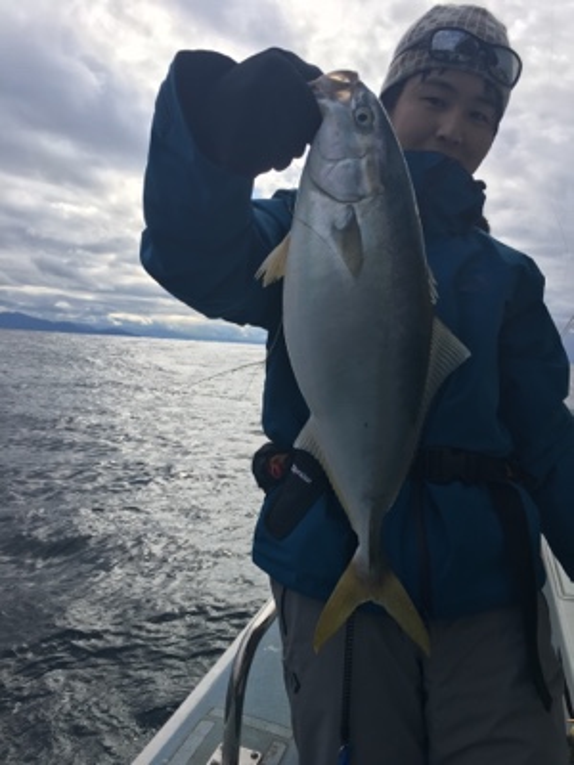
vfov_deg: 61.7
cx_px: 287
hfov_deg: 48.2
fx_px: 641
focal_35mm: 29
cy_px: 382
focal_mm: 4.15
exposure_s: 1/2198
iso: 25
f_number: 2.2
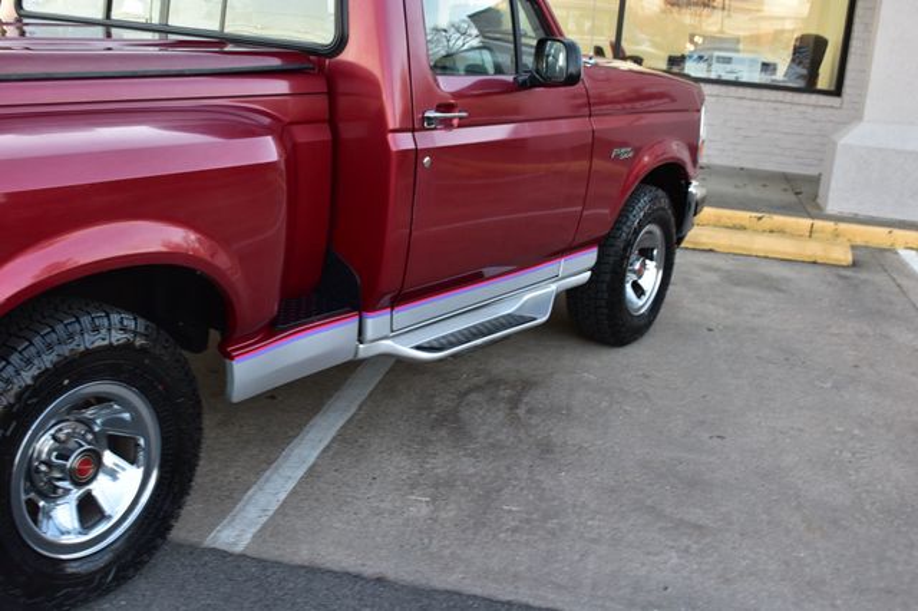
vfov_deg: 30.8
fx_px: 1109
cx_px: 459
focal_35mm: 44
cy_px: 306
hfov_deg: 45.0
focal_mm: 29
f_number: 7.1
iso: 400
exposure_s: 1/30
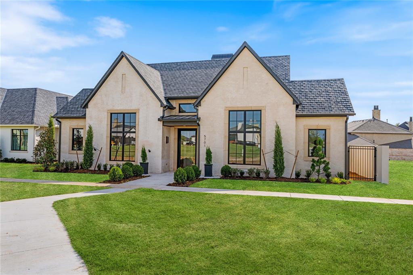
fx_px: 287
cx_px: 206
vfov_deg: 51.3
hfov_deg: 71.5
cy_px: 138
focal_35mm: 25
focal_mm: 25
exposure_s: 1/250
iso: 100
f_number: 11
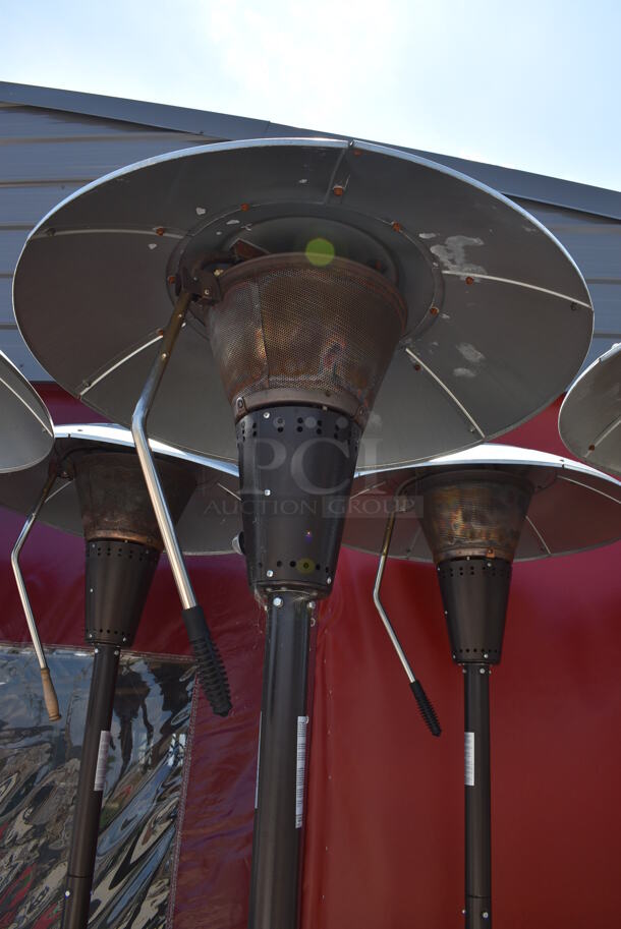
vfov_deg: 67.3
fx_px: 698
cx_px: 310
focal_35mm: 27
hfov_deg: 48.0
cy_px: 464
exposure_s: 1/250
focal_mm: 18
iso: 125
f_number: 8
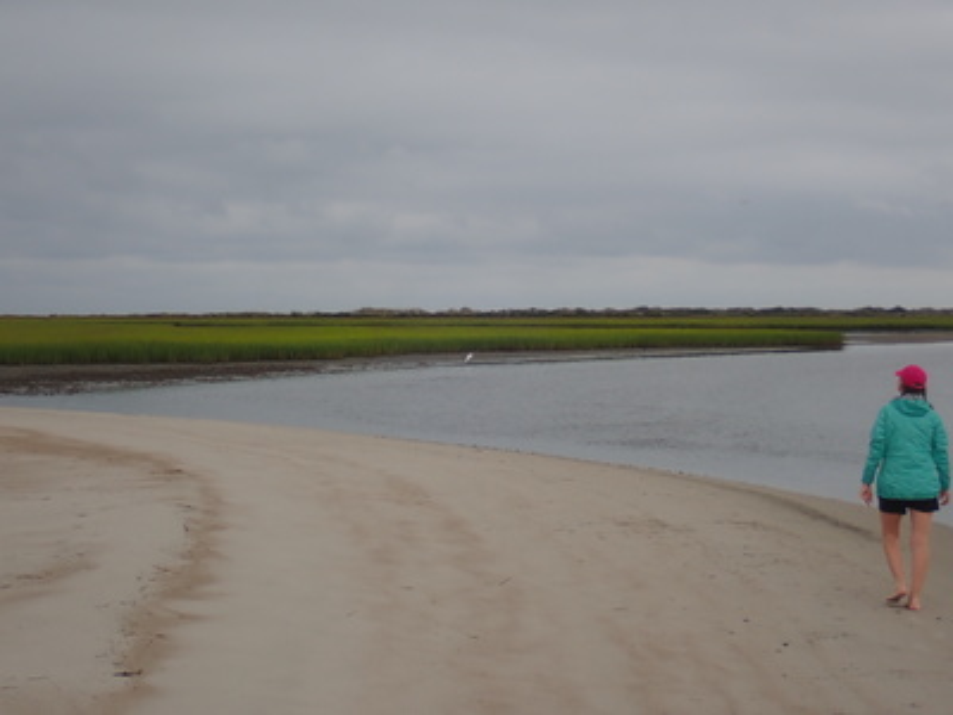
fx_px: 1927
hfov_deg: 27.8
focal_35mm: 70
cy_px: 358
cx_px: 476
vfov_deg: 21.0
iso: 160
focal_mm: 12.6
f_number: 4
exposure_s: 1/125
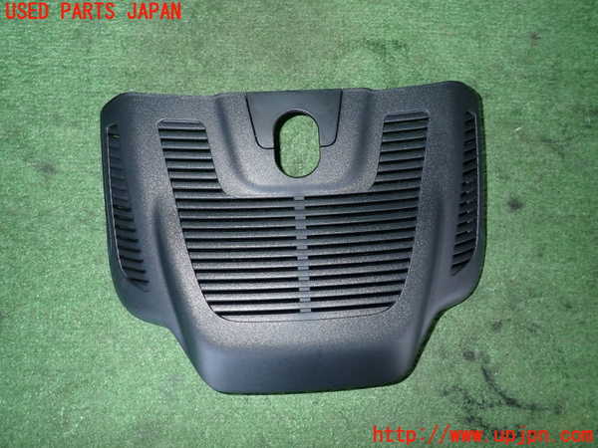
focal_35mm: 25
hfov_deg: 69.4
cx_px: 299
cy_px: 224
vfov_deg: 54.9
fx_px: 432
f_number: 5.6
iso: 200
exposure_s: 1/30
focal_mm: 4.5
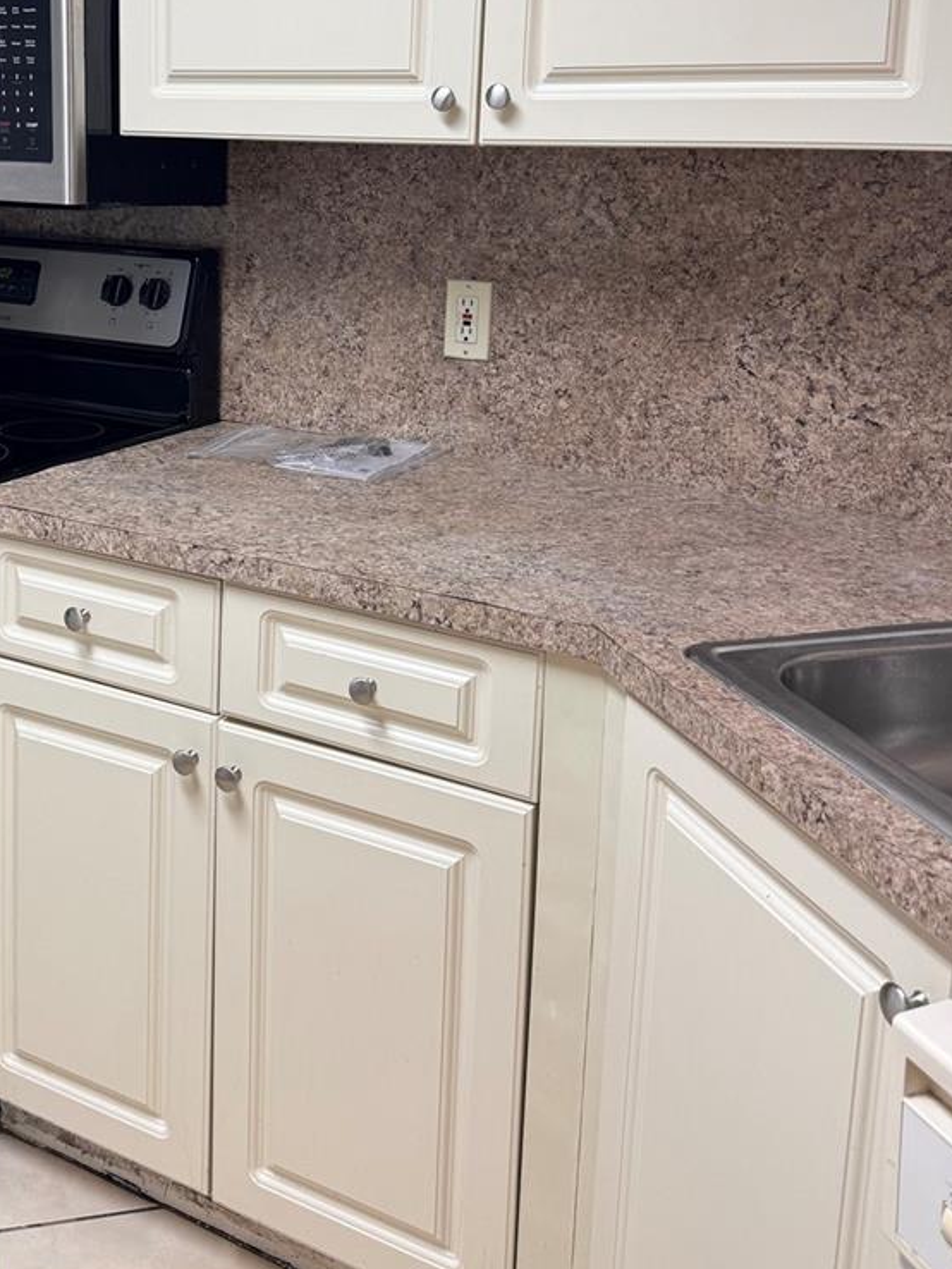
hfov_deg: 36.2
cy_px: 361
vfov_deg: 46.6
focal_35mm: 39
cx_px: 261
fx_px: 1429
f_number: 1.78
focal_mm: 6.86
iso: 100
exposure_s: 1/125
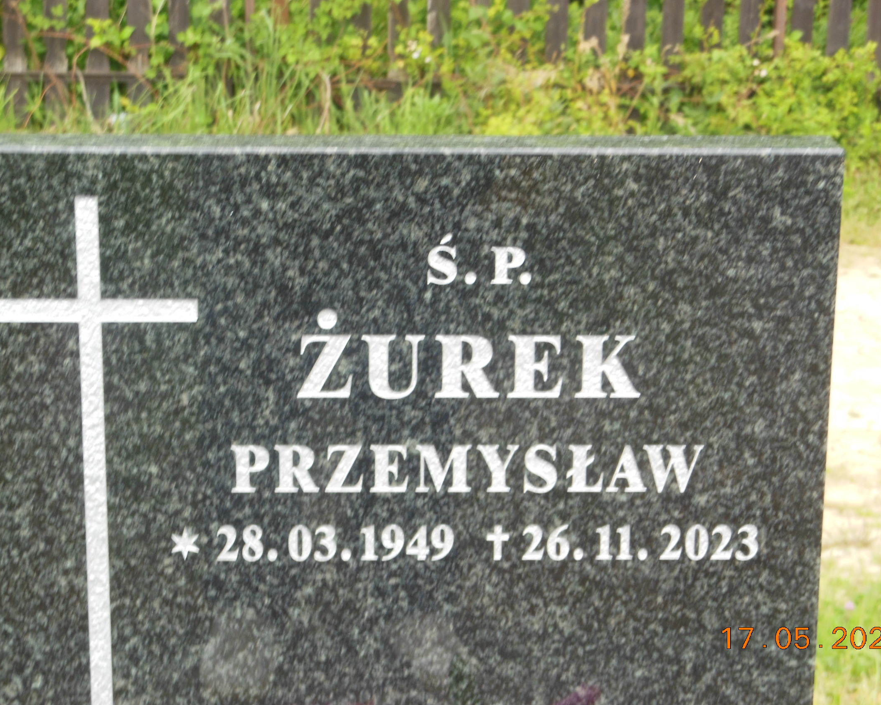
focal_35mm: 91
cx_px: 470
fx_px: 2373
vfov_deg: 16.9
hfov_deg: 21.0
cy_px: 354
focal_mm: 15.5
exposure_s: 1/100
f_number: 4.6
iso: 125
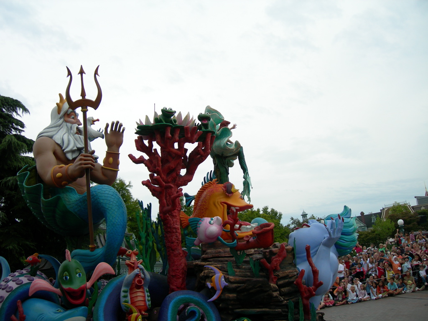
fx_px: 470
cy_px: 160
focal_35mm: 38
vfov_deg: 37.7
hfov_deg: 49.0
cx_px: 214
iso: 50
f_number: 2.8
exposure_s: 1/230
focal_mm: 7.8
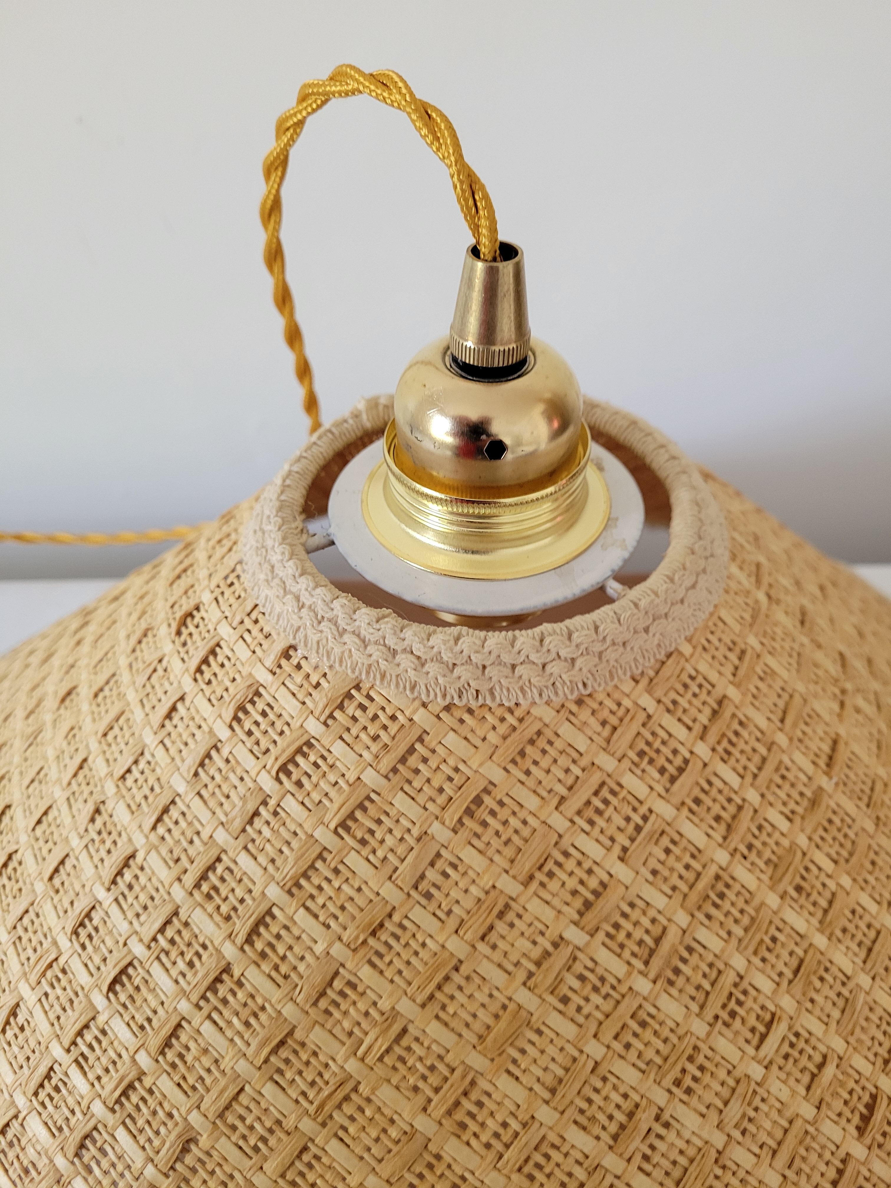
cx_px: 446
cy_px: 594
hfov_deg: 53.1
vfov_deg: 67.3
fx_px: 892
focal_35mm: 26
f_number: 1.8
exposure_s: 1/100
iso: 250
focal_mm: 5.4
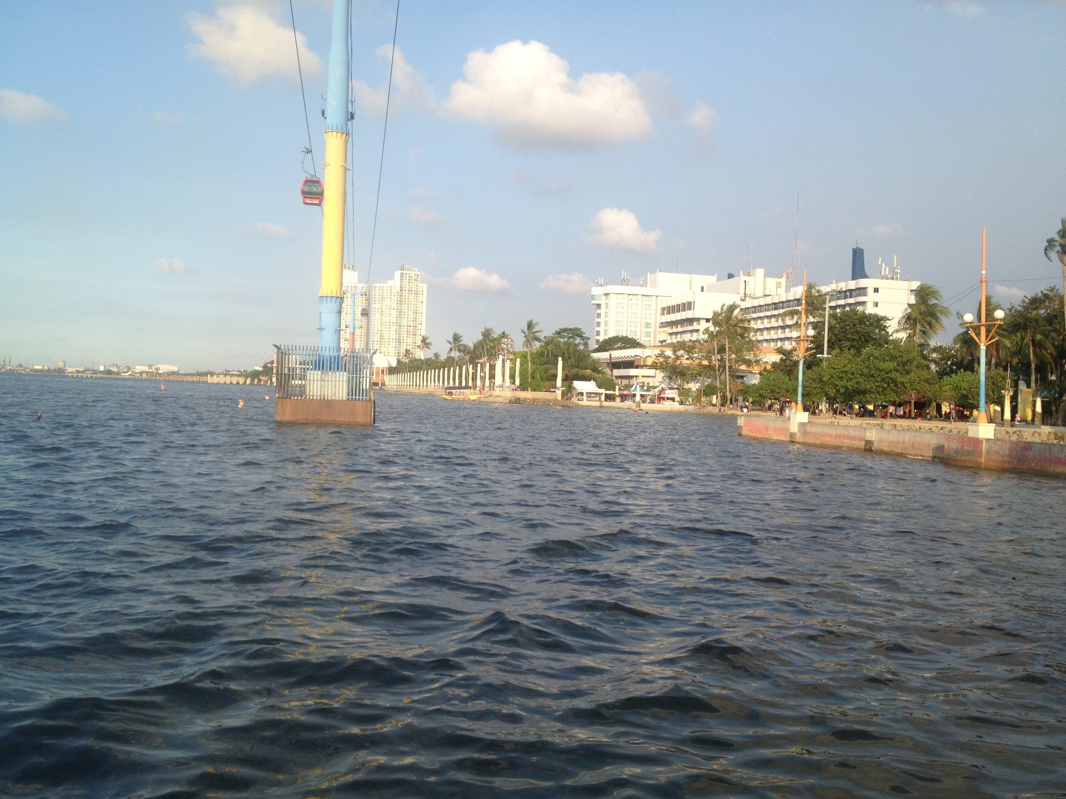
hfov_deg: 52.6
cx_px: 533
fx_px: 1078
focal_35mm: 35
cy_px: 400
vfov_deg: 40.7
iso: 50
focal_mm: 4.28
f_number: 2.4
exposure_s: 1/800
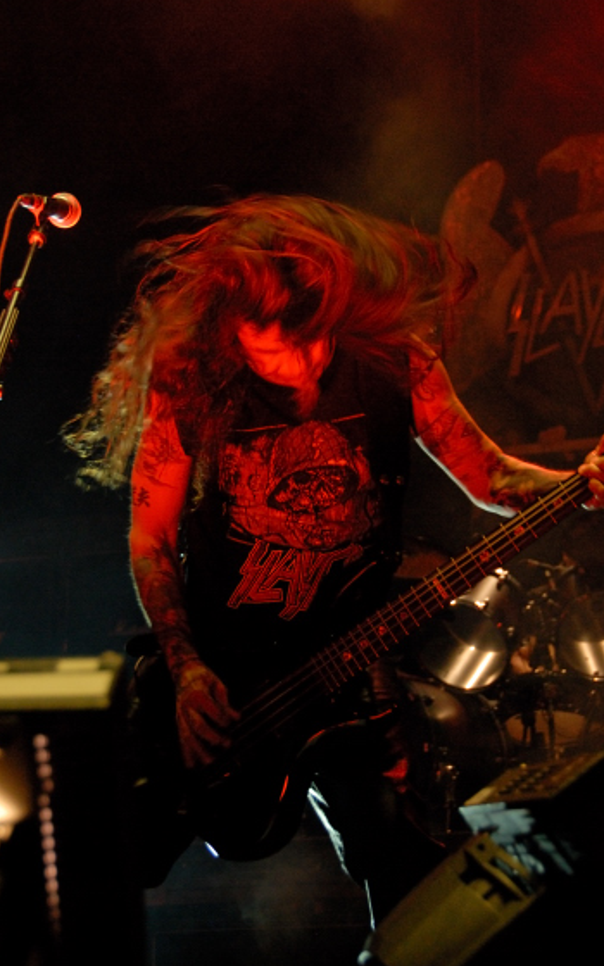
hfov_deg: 15.9
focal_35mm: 82
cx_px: 325
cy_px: 507
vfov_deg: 25.2
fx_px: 2160
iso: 1000
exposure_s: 1/80
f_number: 4.8
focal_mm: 50
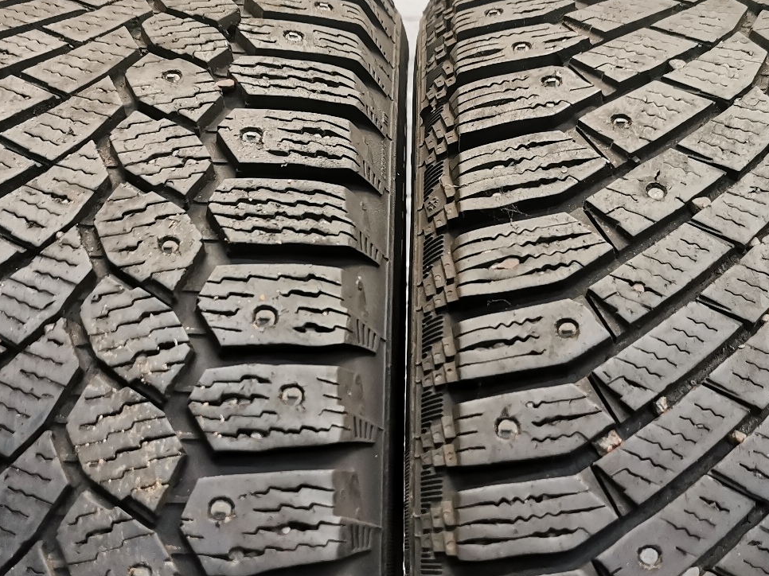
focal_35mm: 51
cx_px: 391
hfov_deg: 37.5
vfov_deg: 28.4
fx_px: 1133
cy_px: 364
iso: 320
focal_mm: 5.56
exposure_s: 1/100
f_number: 1.6
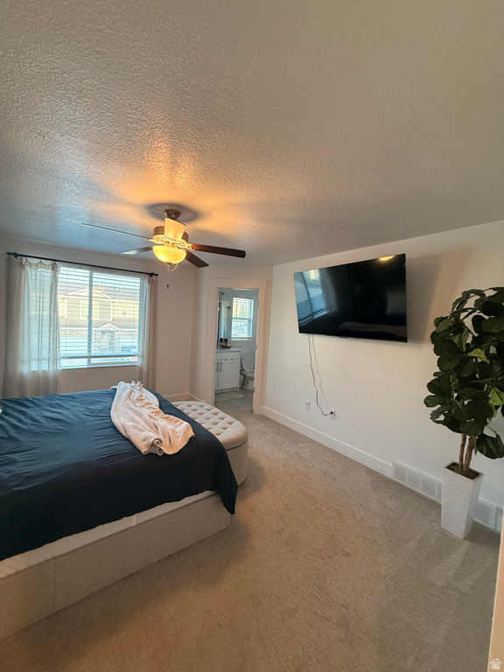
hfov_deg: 85.7
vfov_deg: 102.1
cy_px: 336
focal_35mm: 14
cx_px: 252
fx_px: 272
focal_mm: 2.22
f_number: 2.2
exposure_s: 1/120
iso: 640
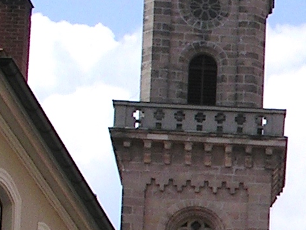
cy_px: 342
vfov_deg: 6.7
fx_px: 1945
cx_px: 626
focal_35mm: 220
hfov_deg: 8.5
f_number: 7
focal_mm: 9.3
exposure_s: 1/694
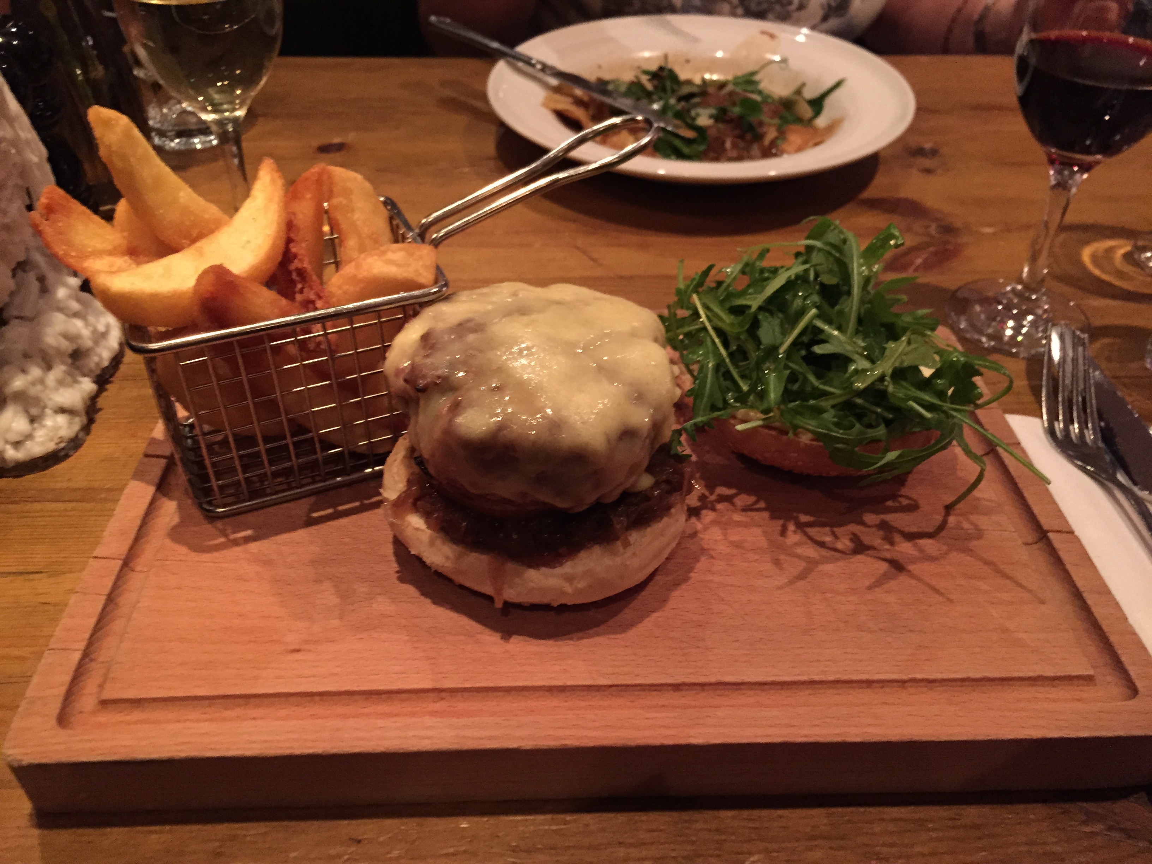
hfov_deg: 61.7
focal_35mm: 29
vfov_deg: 48.2
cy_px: 432
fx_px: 965
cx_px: 576
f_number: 2.2
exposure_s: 1/15
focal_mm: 4.15
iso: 500
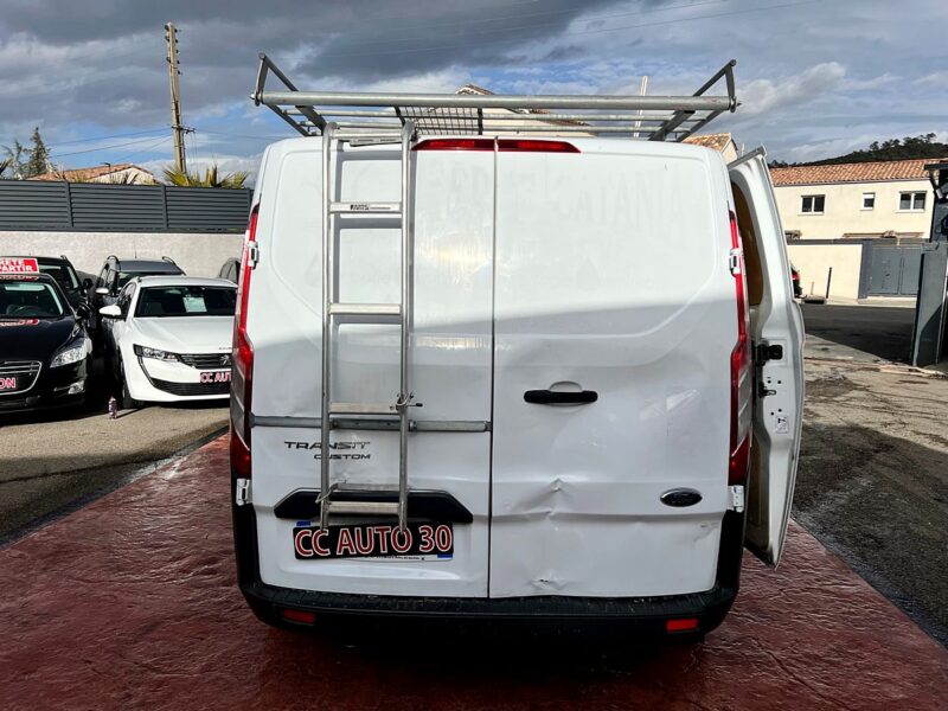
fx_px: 712
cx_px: 474
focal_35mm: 26
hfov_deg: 67.3
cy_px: 356
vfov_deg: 53.1
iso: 50
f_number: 1.5
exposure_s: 1/9434
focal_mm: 5.7
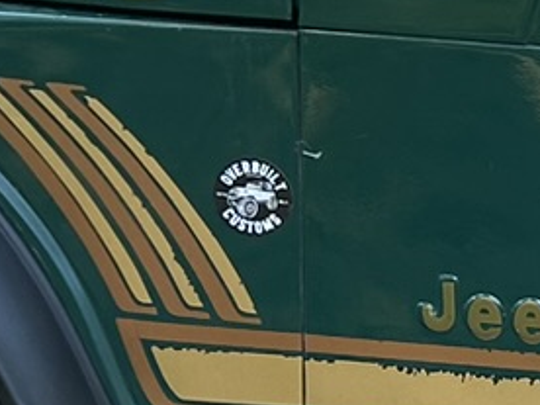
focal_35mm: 193
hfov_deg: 9.3
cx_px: 1211
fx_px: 3011
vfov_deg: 7.7
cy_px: 329
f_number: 1.5
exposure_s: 1/392
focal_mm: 5.7
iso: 50
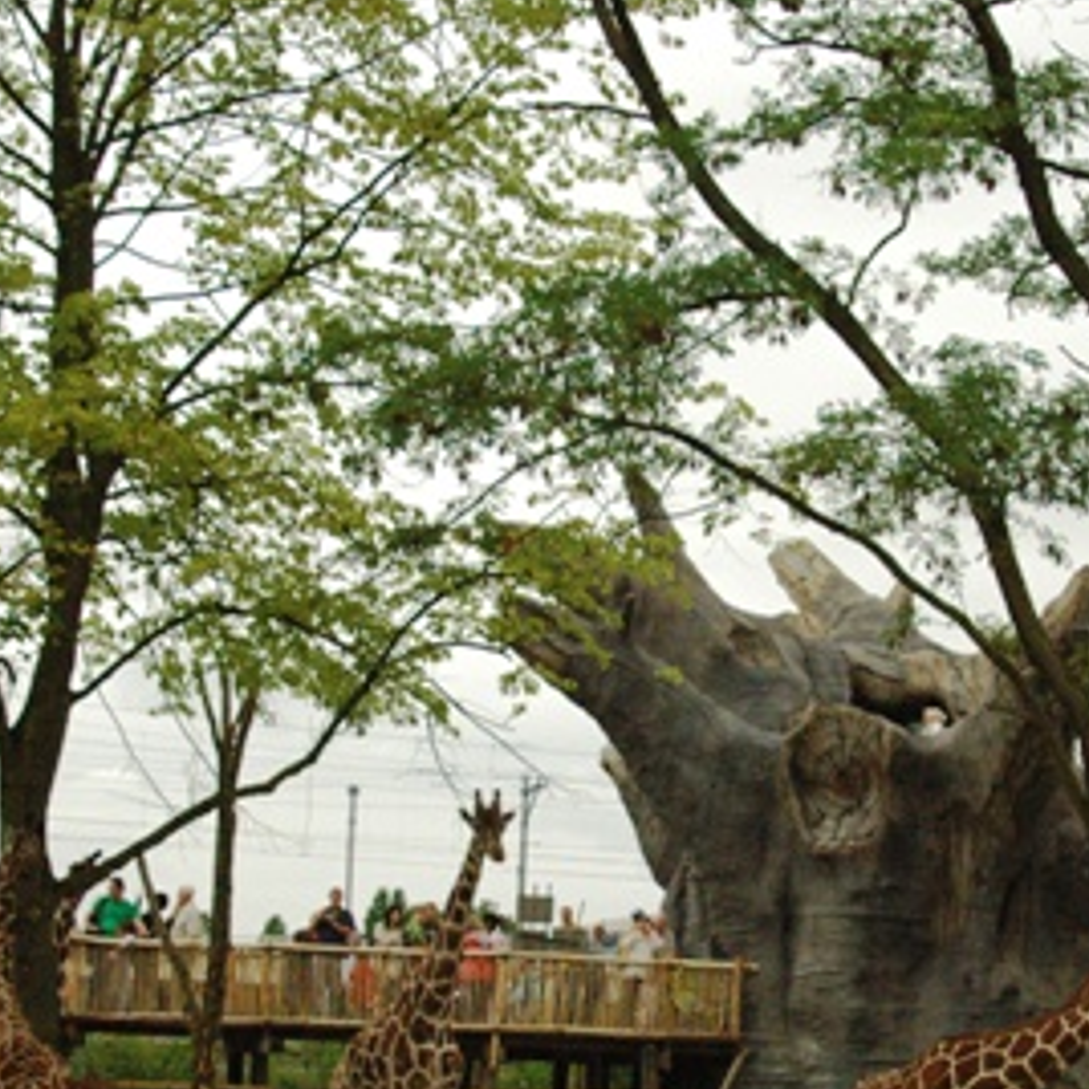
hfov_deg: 21.6
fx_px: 2847
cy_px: 756
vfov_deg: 21.5
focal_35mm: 80
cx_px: 670
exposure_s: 1/5000
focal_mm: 28
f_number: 6.3
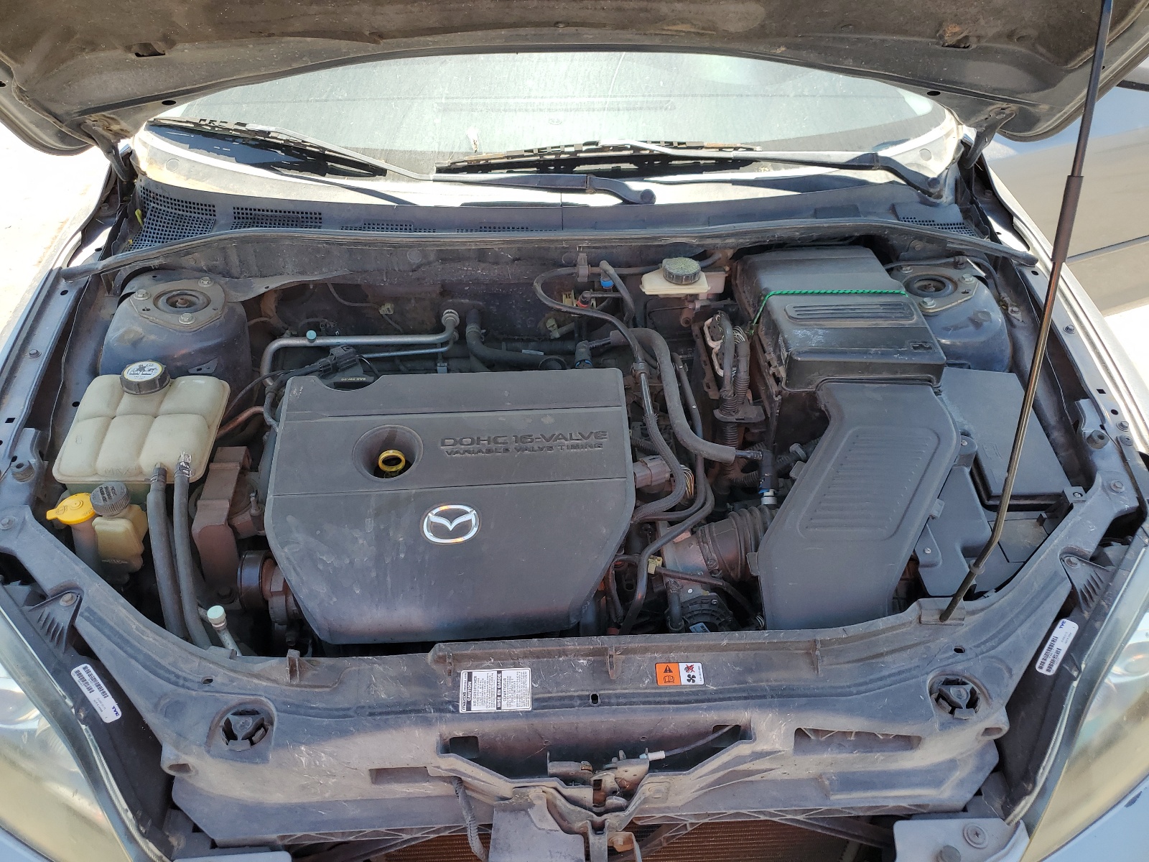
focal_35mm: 26
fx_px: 863
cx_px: 574
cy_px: 431
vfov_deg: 53.1
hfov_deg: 67.3
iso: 50
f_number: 1.5
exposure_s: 1/526
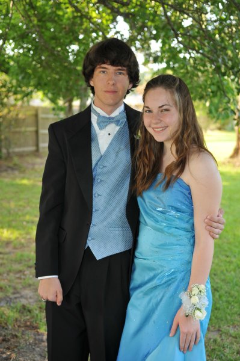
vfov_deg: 37.9
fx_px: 526
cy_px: 180
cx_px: 120
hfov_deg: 25.7
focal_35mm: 52
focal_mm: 35
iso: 200
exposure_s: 1/160
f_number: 2.8
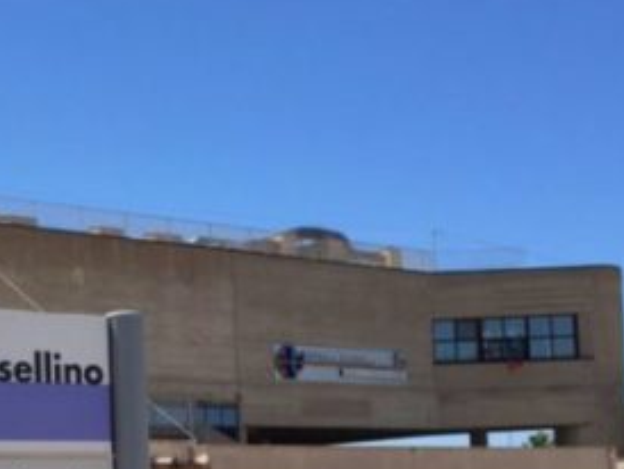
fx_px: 1335
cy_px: 436
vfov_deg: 19.5
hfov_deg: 25.8
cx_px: 116
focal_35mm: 74
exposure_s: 1/2475
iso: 32
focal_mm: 4.15
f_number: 2.2
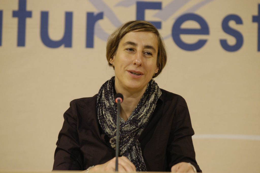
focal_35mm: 218
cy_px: 86
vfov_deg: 6.3
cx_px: 130
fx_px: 1570
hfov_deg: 9.5
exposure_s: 1/90
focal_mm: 145
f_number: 3.2
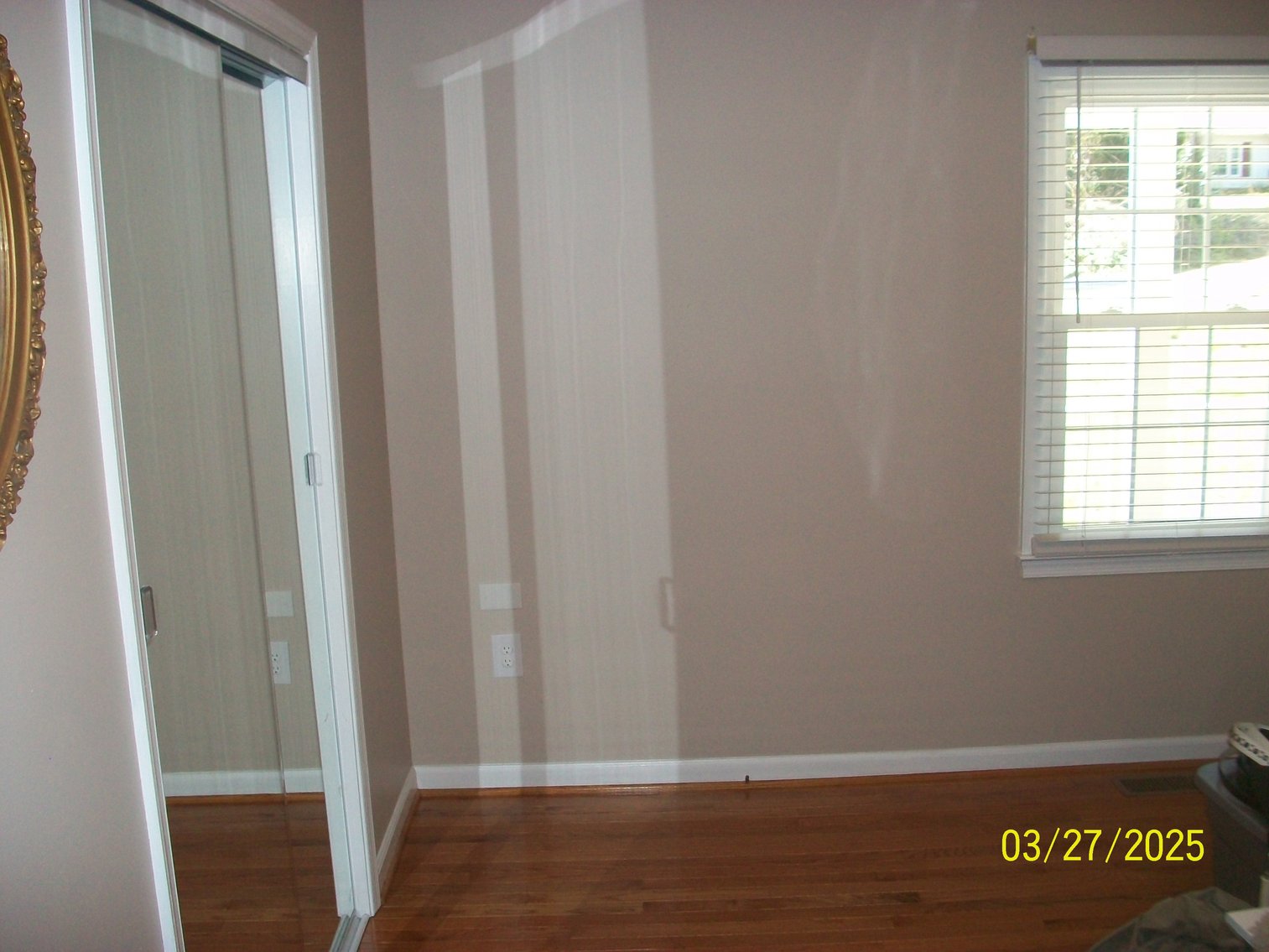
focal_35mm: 34
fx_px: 1247
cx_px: 634
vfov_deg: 41.8
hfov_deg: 54.0
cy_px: 476
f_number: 2.8
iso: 120
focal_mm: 5.7
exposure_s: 1/60
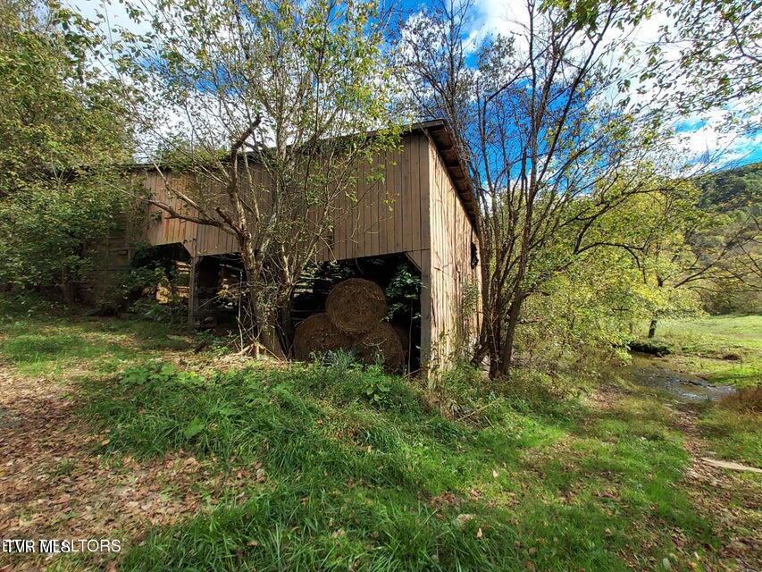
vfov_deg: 89.9
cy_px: 286
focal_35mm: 13
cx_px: 381
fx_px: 286
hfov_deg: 106.2
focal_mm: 1.42
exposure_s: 1/662
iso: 50
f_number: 2.2
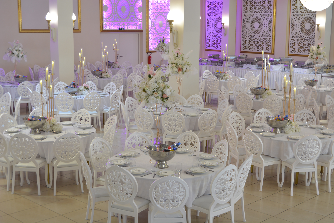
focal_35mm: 52
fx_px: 487
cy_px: 112
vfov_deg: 25.8
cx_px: 167
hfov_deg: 37.8
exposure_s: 1/1.6
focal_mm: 35
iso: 100
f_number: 5.6
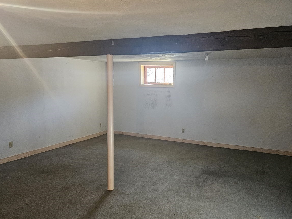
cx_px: 147
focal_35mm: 31
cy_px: 122
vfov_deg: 45.4
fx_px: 261
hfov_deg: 58.4
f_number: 1.8
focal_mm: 5.4
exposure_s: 1/120
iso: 640
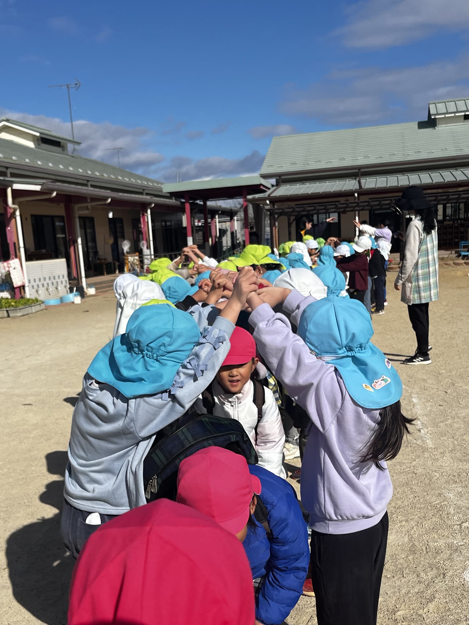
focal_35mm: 42
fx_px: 759
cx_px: 203
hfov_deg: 34.3
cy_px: 441
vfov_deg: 43.8
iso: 50
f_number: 1.6
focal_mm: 5.1
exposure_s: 1/7353
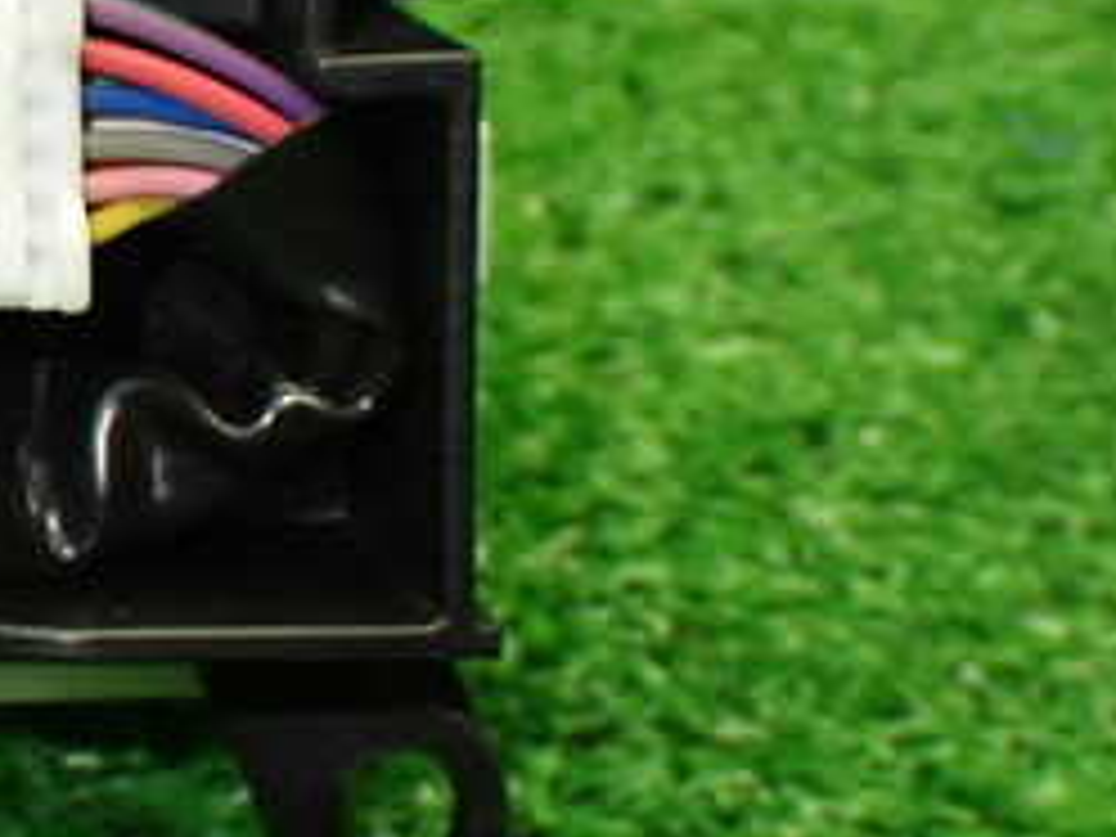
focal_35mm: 121
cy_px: 306
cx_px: -94
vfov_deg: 12.2
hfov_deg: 15.9
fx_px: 3901
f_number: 3.2
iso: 800
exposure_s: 1/100
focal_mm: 9.01
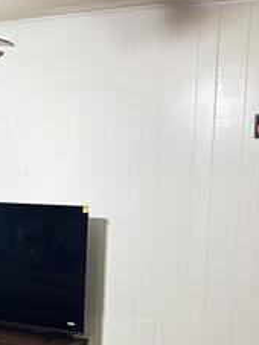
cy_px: 261
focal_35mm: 88
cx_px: -128
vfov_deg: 22.1
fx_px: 879
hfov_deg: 15.5
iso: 400
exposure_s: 1/60
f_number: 1.6
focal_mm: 5.96
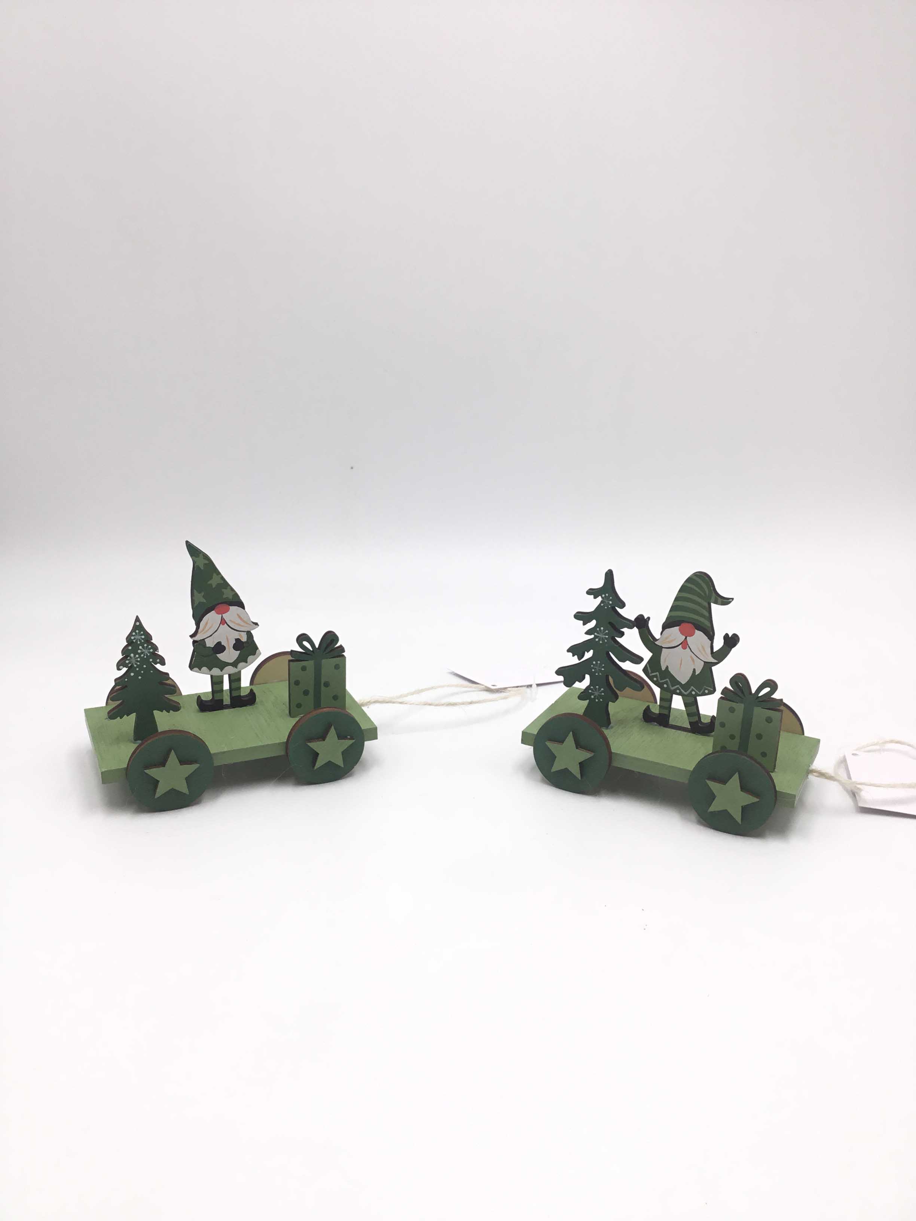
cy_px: 610
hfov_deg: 45.4
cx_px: 458
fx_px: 1094
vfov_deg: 58.4
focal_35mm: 31
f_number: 2.4
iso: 25
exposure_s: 1/183
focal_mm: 3.3
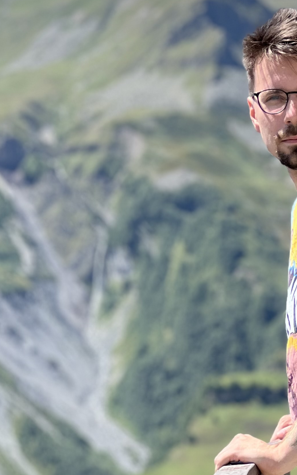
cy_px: 217
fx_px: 2577
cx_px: 285
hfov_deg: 6.6
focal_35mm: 199
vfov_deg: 10.5
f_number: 2.8
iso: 32
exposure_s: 1/501
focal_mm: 9
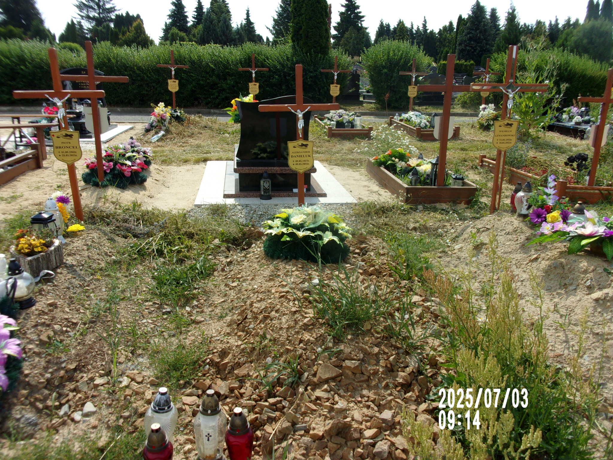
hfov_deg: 63.4
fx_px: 496
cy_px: 230
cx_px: 306
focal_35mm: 28
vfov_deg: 49.7
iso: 80
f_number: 10.8
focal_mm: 5.1
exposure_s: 1/85
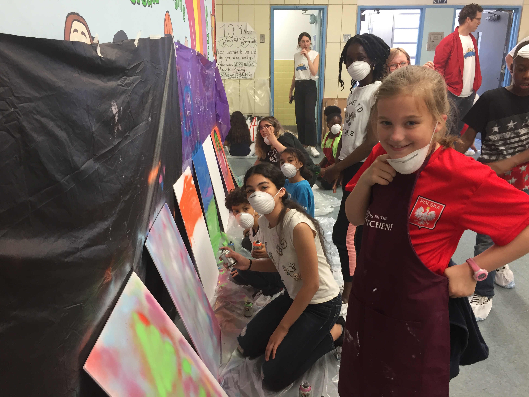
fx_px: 443
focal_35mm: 29
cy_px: 198
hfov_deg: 61.7
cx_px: 264
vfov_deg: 48.2
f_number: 2.2
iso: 80
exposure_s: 1/30
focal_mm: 4.15
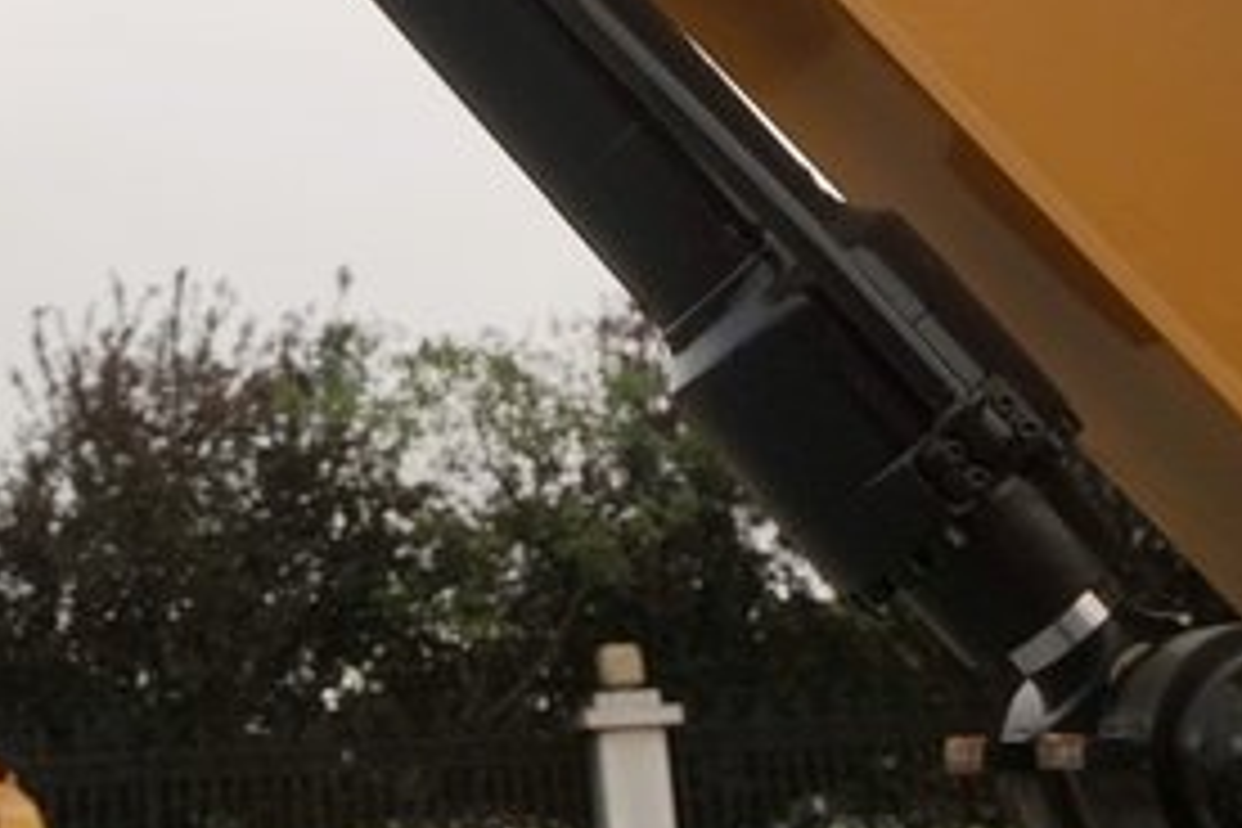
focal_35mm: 87
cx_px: 54
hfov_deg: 22.6
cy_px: -155
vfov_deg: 15.2
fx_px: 3001
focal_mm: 20
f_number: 7.1
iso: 100
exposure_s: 1/100
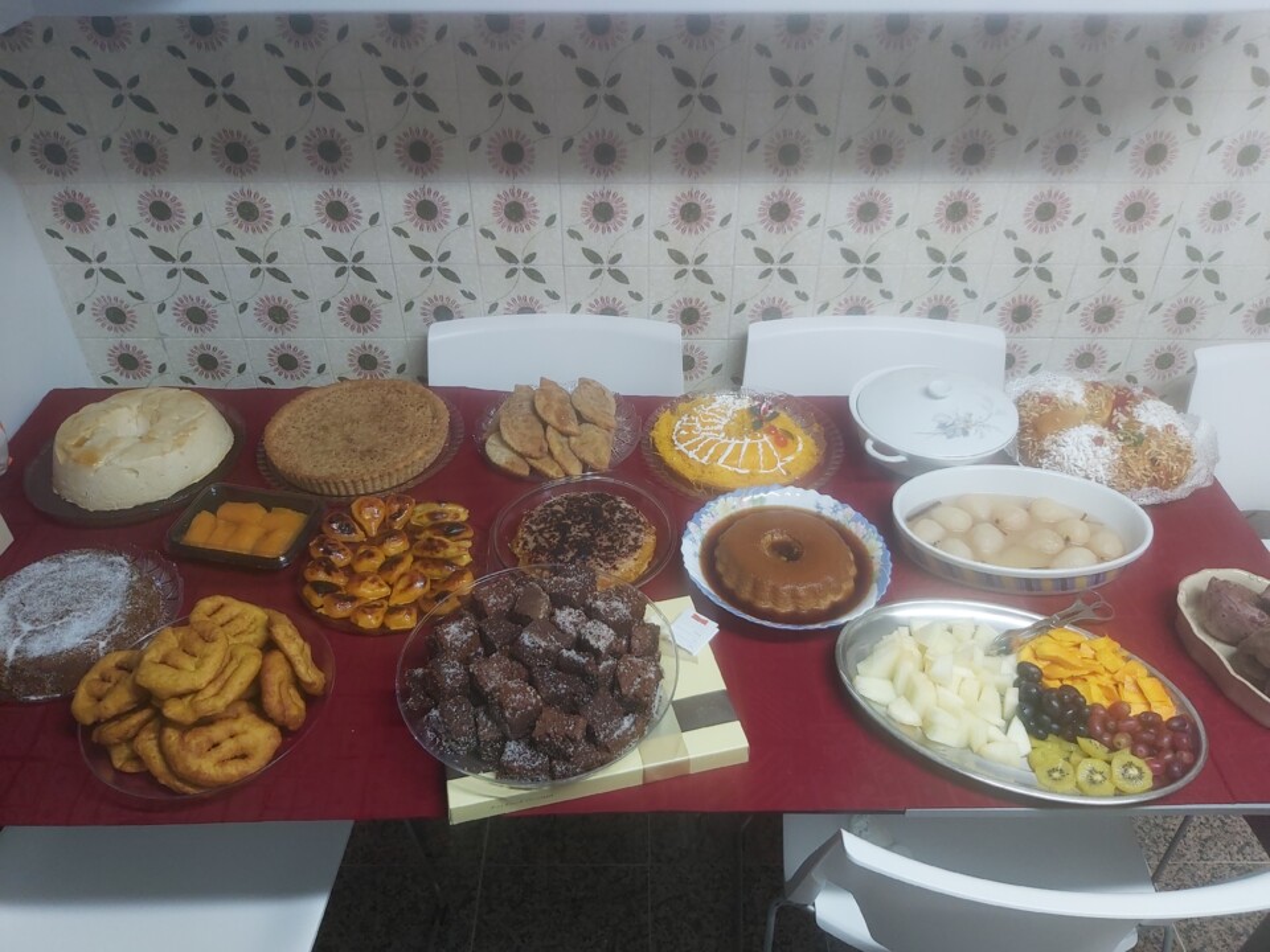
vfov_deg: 53.1
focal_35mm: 26
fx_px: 954
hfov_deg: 67.3
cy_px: 476
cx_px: 635
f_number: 1.7
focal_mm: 3.92
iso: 125
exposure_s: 1/50
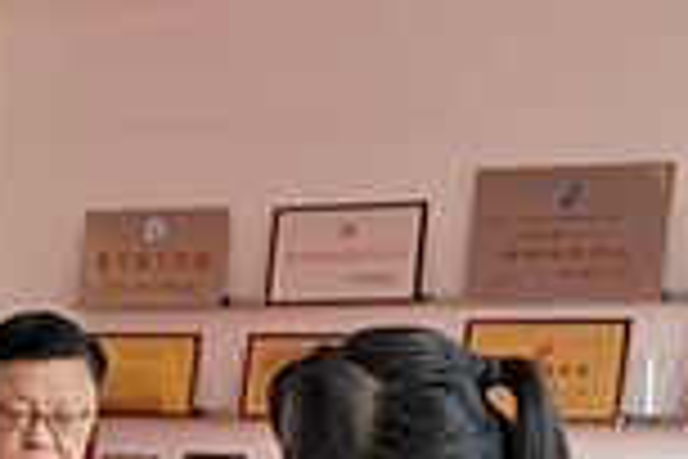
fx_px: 2542
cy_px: 826
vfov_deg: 9.8
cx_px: -220
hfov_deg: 14.7
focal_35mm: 133
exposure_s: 1/80
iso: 450
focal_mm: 34
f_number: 5
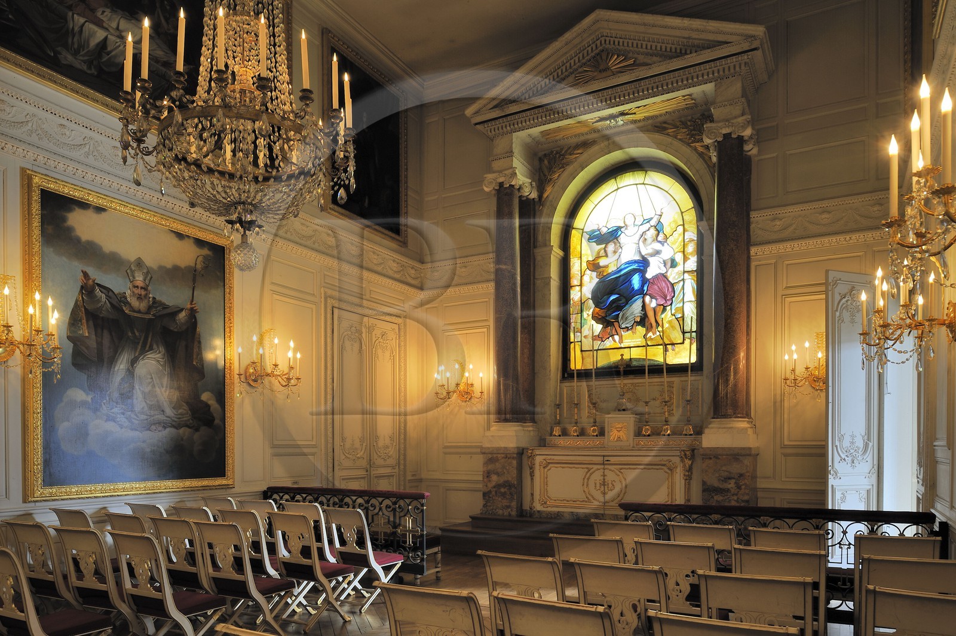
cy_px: 318
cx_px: 478
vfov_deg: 53.1
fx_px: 637
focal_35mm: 24
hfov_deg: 73.8
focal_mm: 24
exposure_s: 1/1.25
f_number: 11
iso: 200
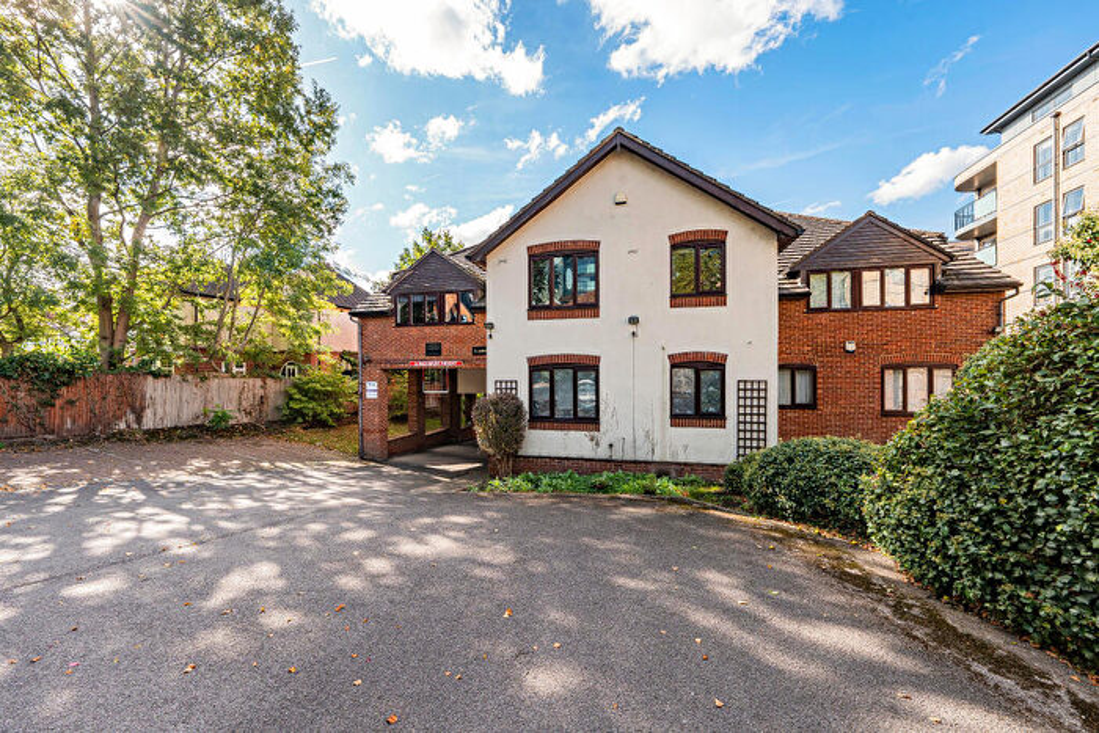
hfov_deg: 108.3
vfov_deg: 85.5
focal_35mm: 13
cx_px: 550
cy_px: 366
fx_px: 397
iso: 320
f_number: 9
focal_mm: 13
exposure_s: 1/200
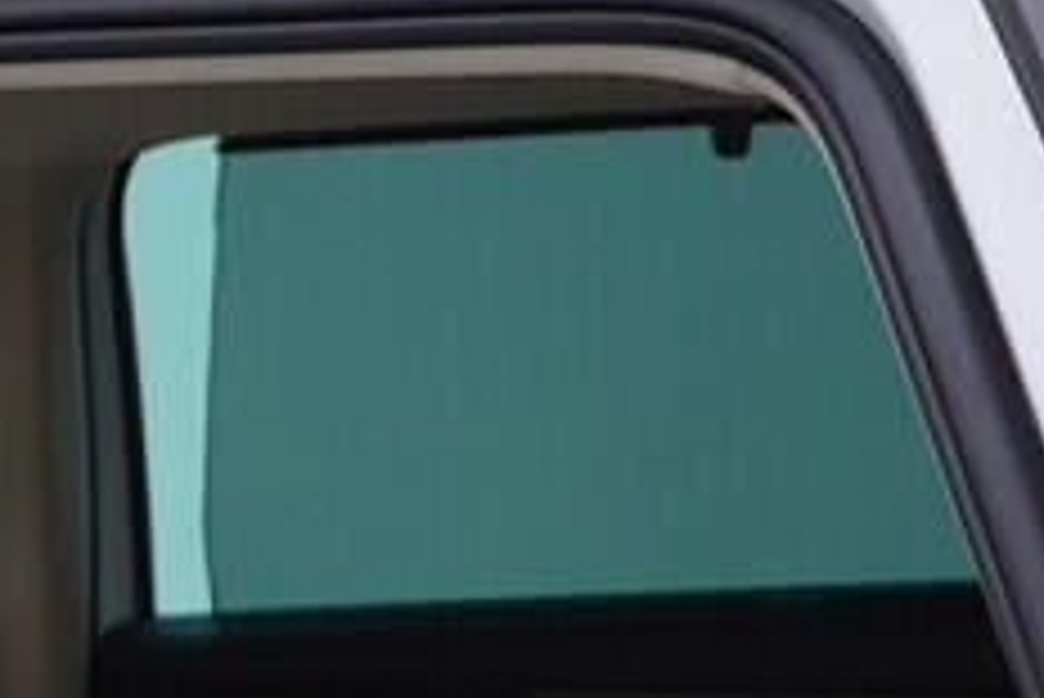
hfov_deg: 11.8
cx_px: -904
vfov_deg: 8.3
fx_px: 4614
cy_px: 1236
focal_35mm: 159
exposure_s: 1/60
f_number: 3.5
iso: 125
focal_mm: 24
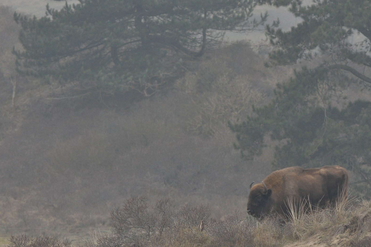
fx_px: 7103
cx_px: 229
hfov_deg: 3.0
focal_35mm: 690
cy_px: 111
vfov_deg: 2.0
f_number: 7.1
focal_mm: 300
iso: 250
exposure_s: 1/200
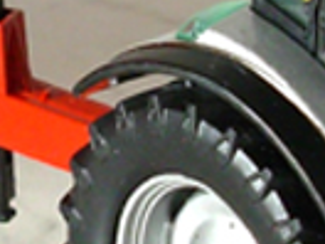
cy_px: 84
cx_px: 0
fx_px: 3277
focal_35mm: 349
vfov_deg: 4.3
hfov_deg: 5.7
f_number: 3.1
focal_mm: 7.5
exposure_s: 1/32
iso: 65
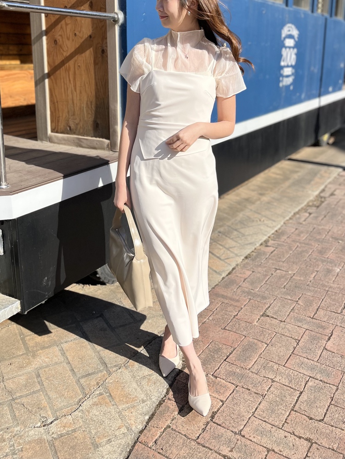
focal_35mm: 26
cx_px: 172
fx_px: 346
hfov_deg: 53.1
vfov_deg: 67.3
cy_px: 230
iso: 50
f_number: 1.6
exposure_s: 1/3215
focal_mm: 5.1
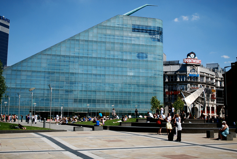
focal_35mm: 45
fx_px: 297
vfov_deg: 30.0
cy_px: 80
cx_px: 118
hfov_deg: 43.5
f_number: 4.8
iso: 160
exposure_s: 1/1000
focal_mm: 30
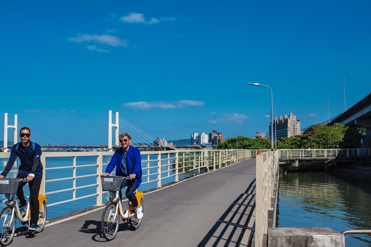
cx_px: 186
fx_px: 361
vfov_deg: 37.9
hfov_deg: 54.4
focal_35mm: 35
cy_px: 124
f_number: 11
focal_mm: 35
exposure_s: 1/320
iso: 100
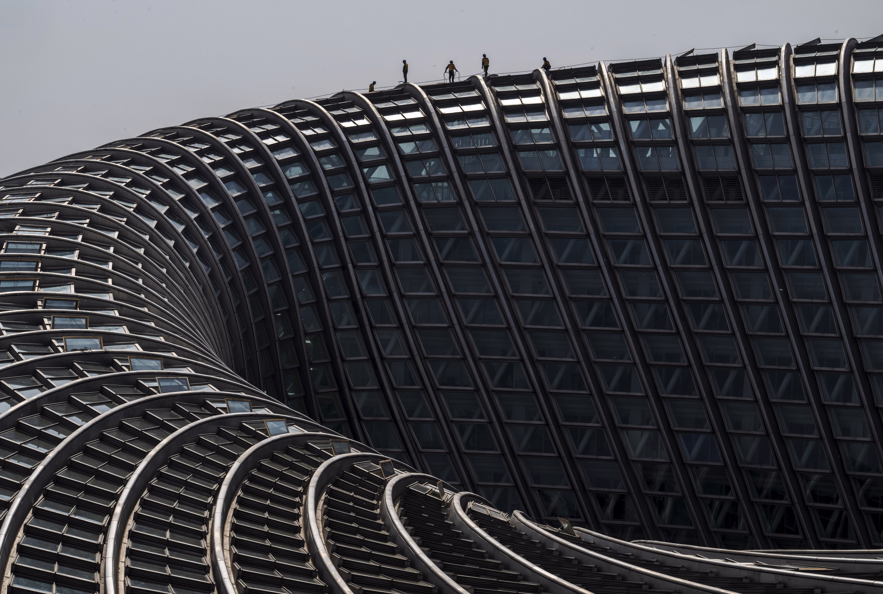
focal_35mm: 100
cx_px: 442
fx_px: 2460
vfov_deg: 13.8
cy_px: 297
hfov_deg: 20.3
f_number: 18
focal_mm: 100
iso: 200
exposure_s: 1/250
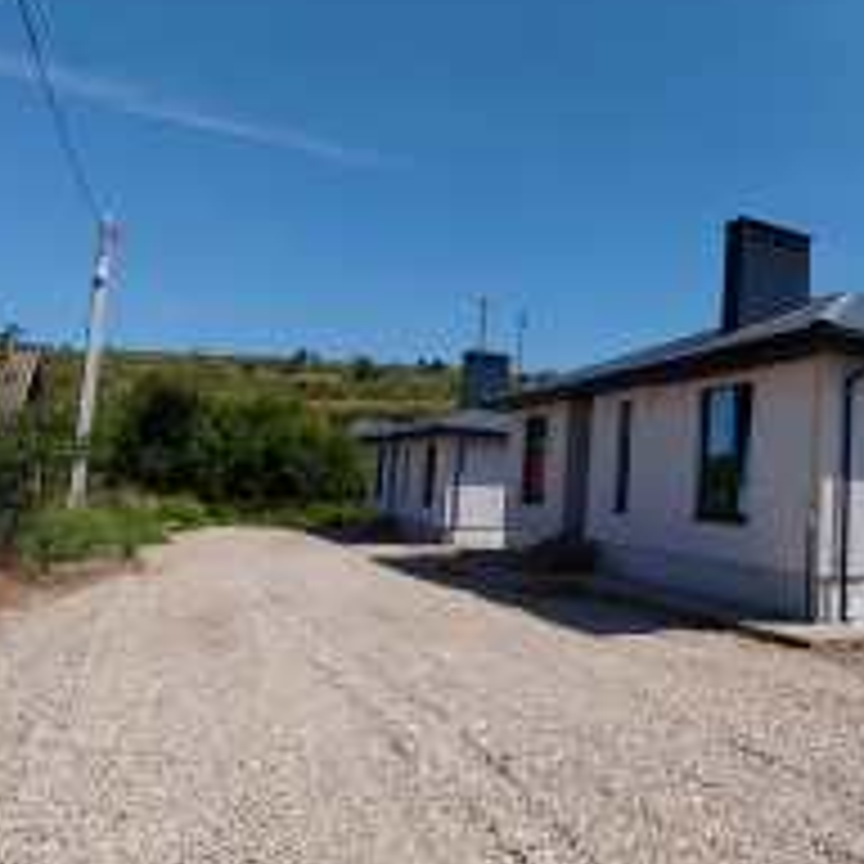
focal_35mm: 28
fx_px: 791
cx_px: 736
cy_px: 410
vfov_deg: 57.3
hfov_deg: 52.2
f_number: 2.2
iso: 100
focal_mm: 2.16
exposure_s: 1/1900
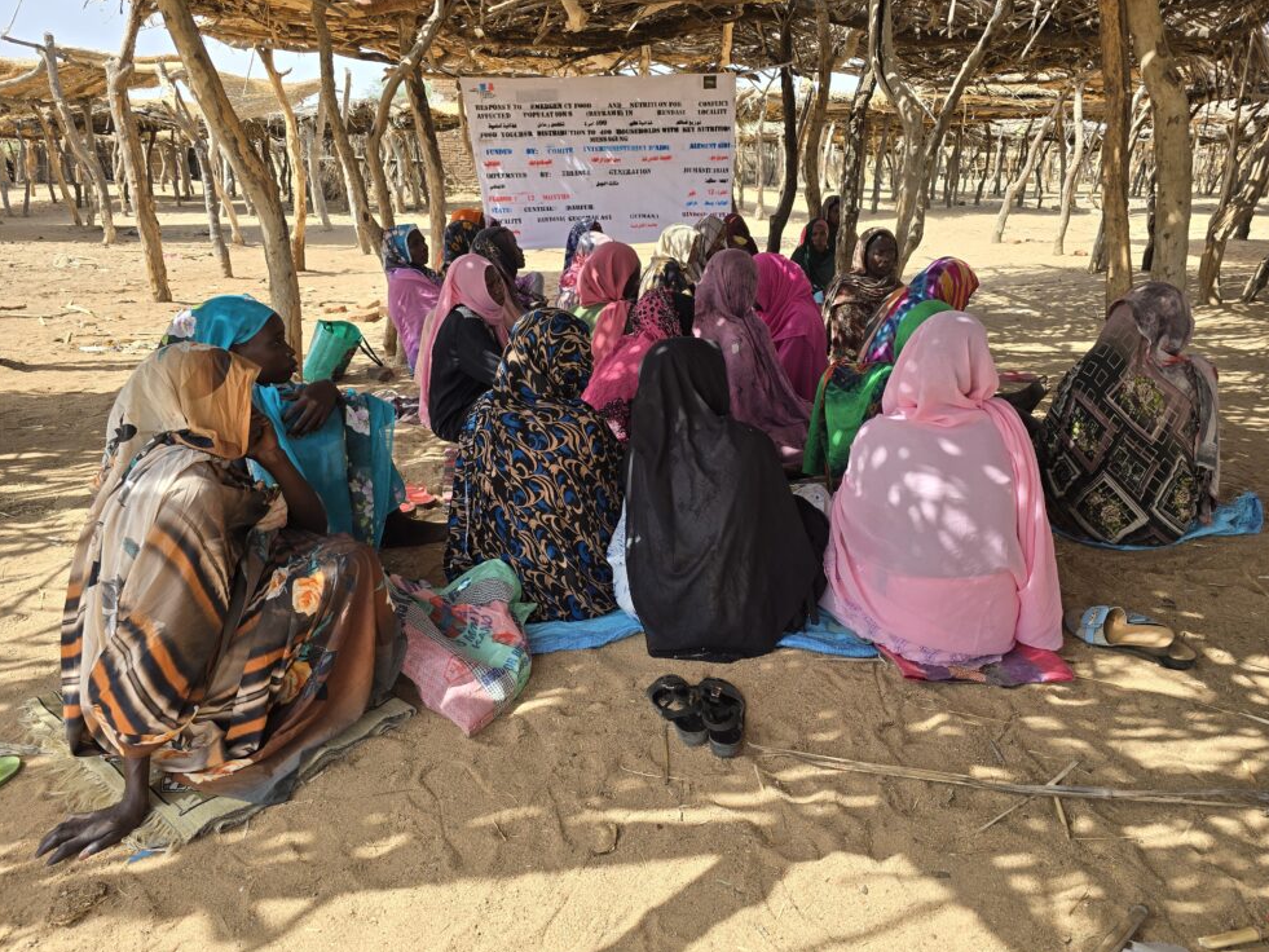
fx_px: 880
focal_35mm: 24
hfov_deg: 71.6
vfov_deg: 56.8
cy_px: 471
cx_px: 658
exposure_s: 1/271
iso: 12
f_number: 1.7
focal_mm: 6.3
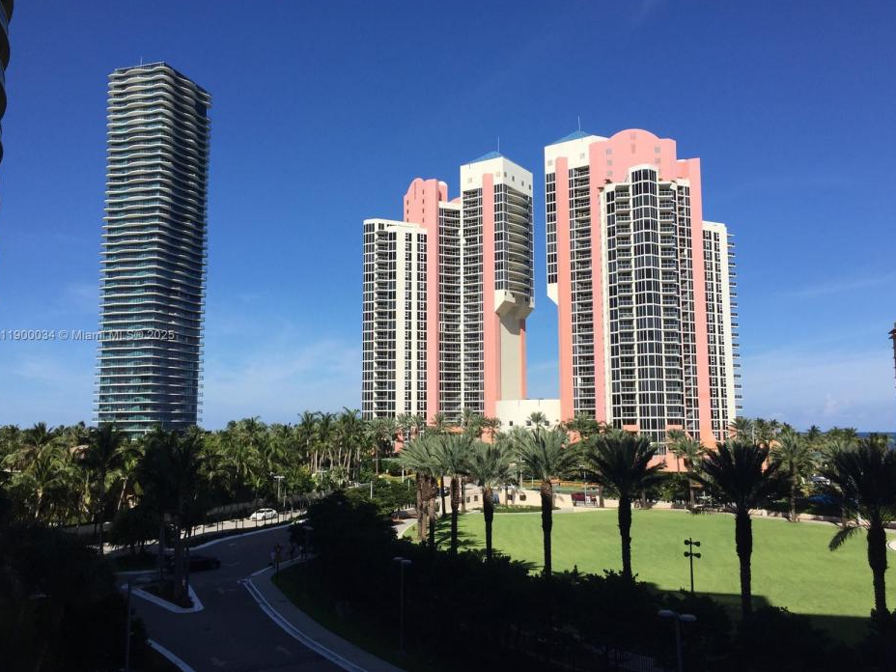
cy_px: 336
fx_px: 777
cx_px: 453
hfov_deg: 60.0
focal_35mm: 30
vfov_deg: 46.8
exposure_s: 1/3300
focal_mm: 4.15
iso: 32
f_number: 2.2
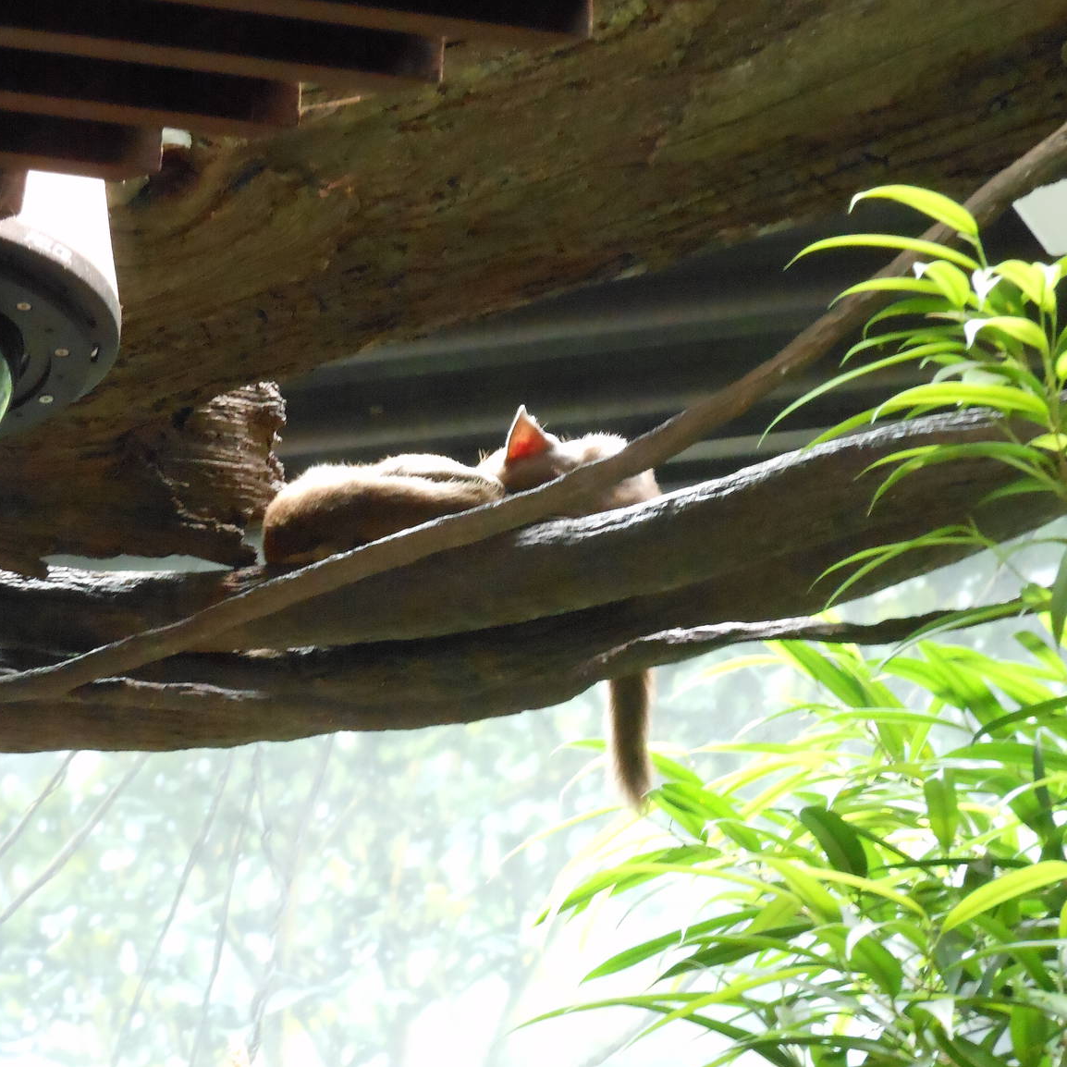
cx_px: 534
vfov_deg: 14.0
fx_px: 4359
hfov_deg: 14.0
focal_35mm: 125
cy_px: 546
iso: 640
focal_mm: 18.3
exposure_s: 1/8
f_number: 5.4
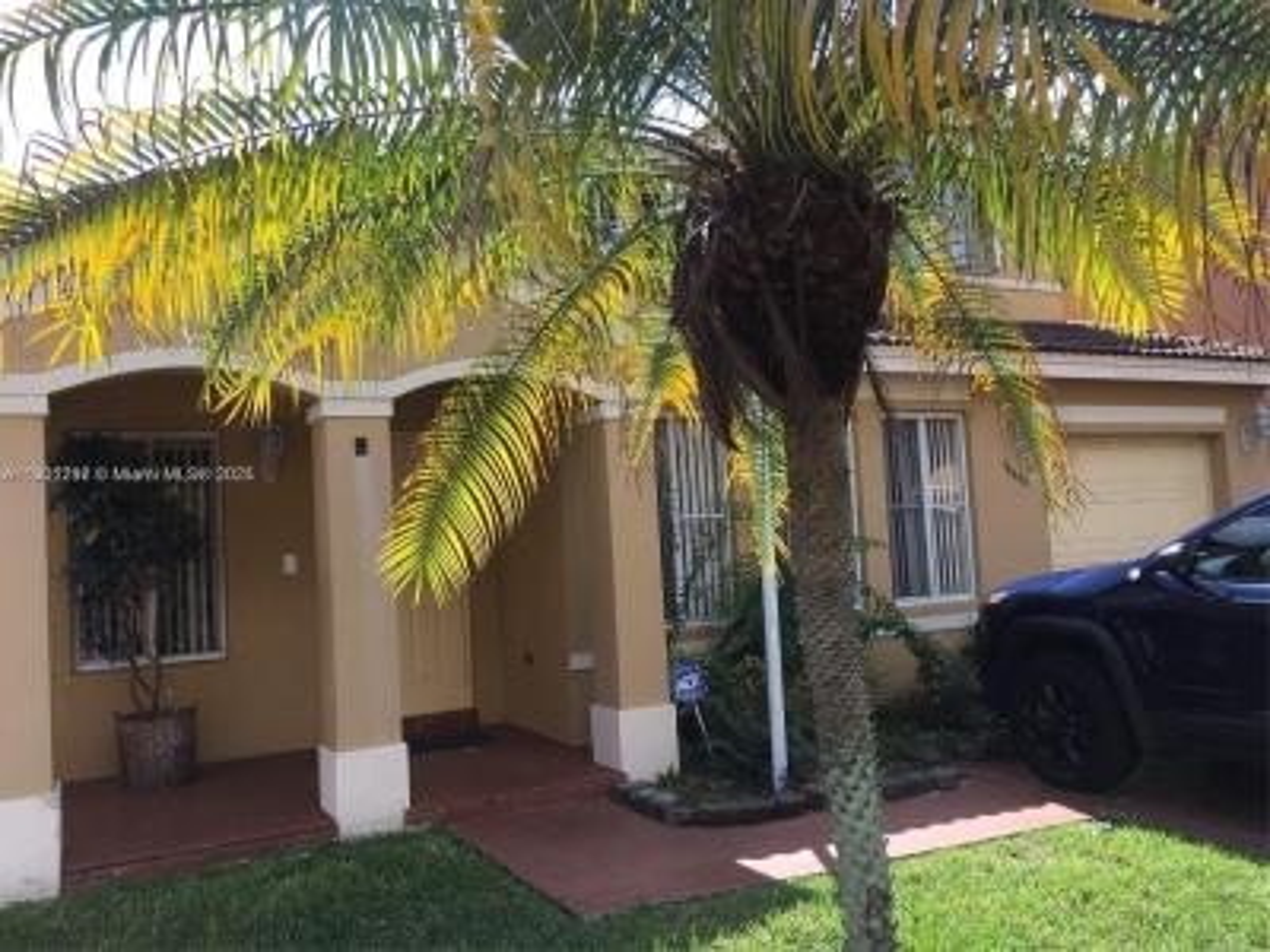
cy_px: 476
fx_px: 1064
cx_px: 635
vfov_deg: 48.2
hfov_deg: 61.7
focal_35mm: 29
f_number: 2.2
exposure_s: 1/620
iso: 25
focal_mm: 4.15
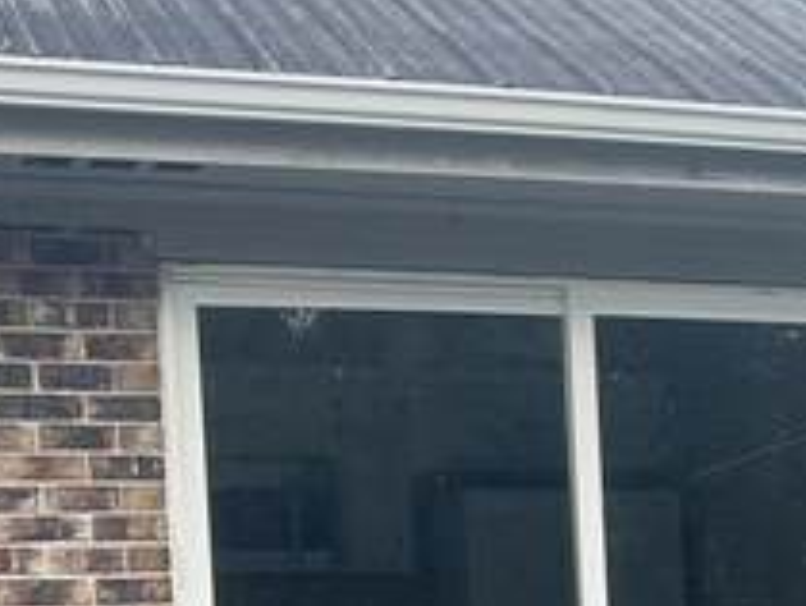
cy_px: 874
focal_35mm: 146
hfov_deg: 11.7
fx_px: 3403
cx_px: 1754
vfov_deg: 9.9
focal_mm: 6.86
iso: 80
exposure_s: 1/215
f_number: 1.78
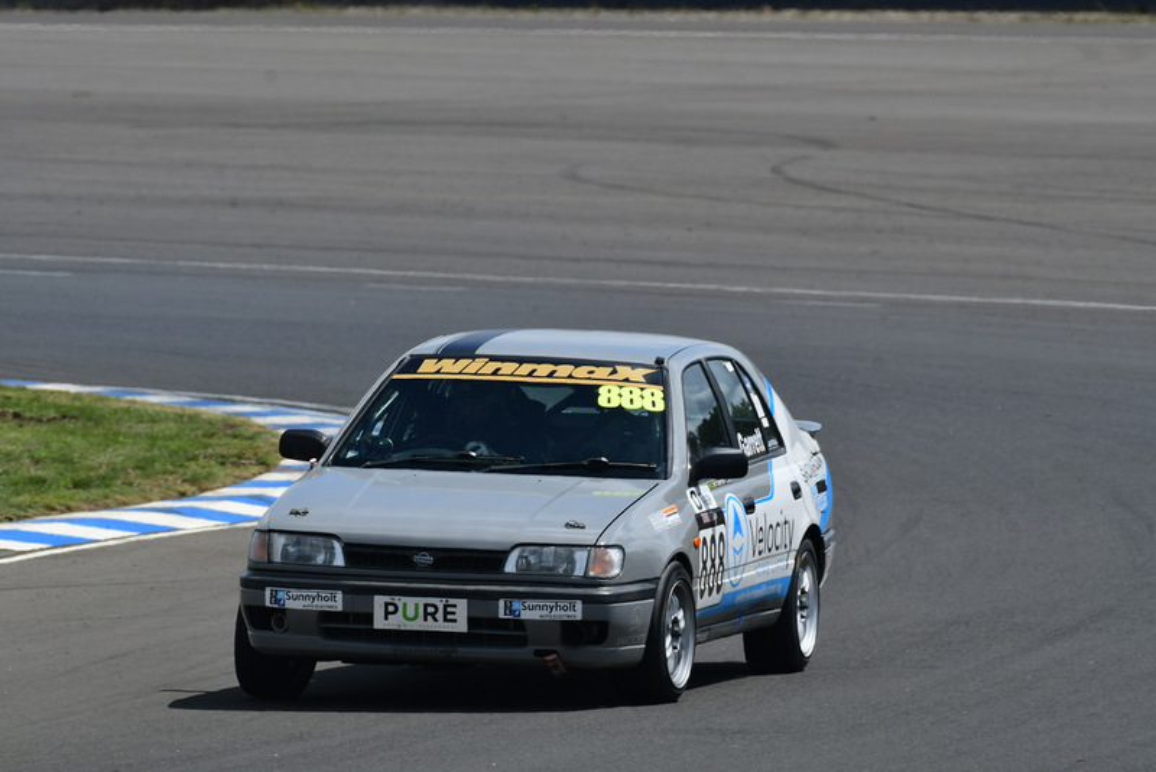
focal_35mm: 720
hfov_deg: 2.9
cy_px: 386
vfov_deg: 1.9
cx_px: 578
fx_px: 23127
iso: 200
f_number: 10
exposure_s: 1/640
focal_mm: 480
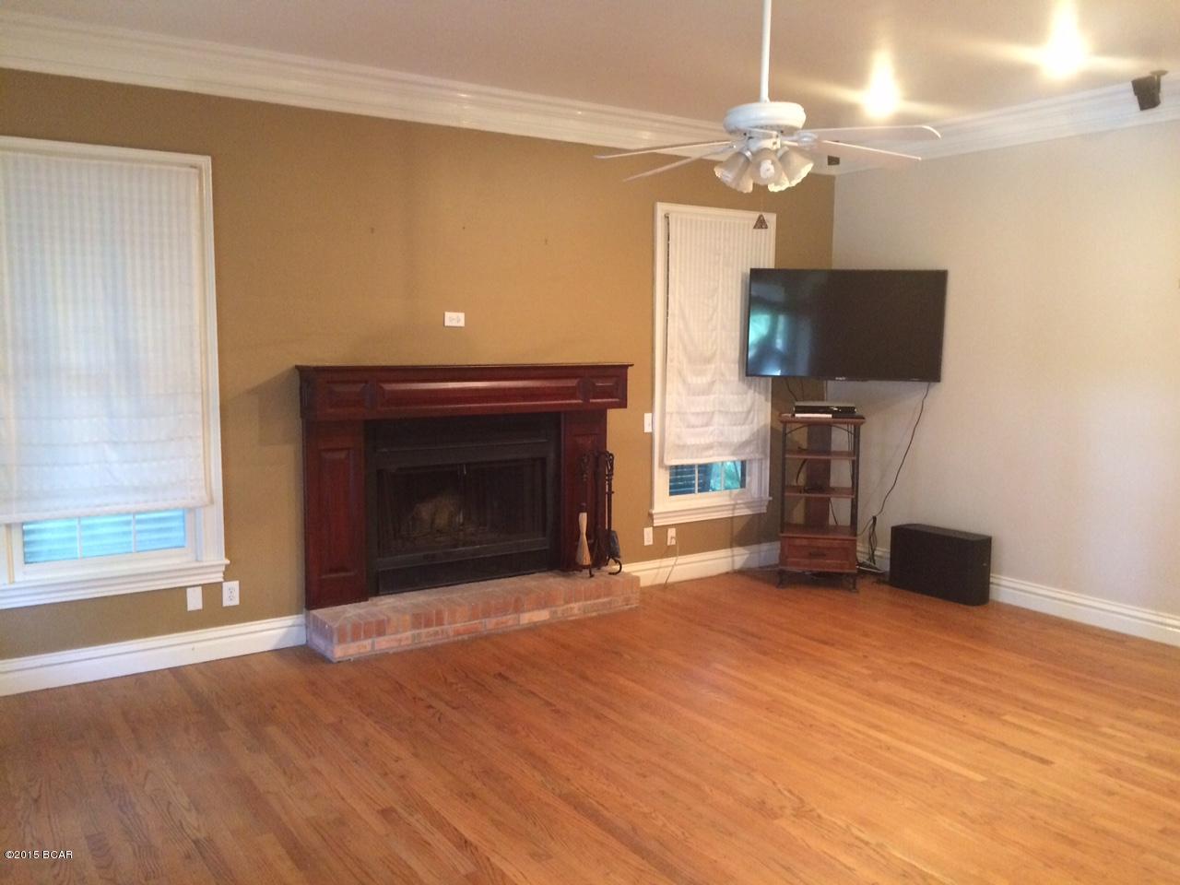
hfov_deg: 61.7
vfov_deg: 48.2
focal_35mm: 29
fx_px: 989
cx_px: 590
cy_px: 442
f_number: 2.2
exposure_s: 1/20
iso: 320
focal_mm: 4.15
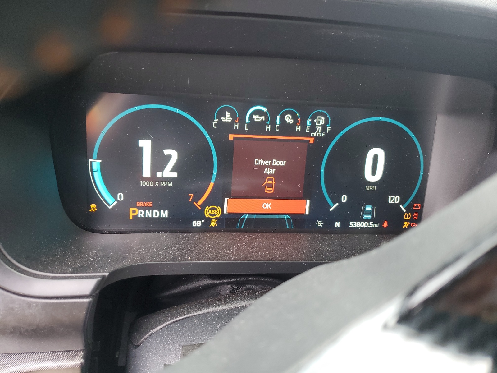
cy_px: 186
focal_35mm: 26
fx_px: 373
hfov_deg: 67.3
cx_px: 248
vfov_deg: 53.1
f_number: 1.5
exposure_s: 1/60.2
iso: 69
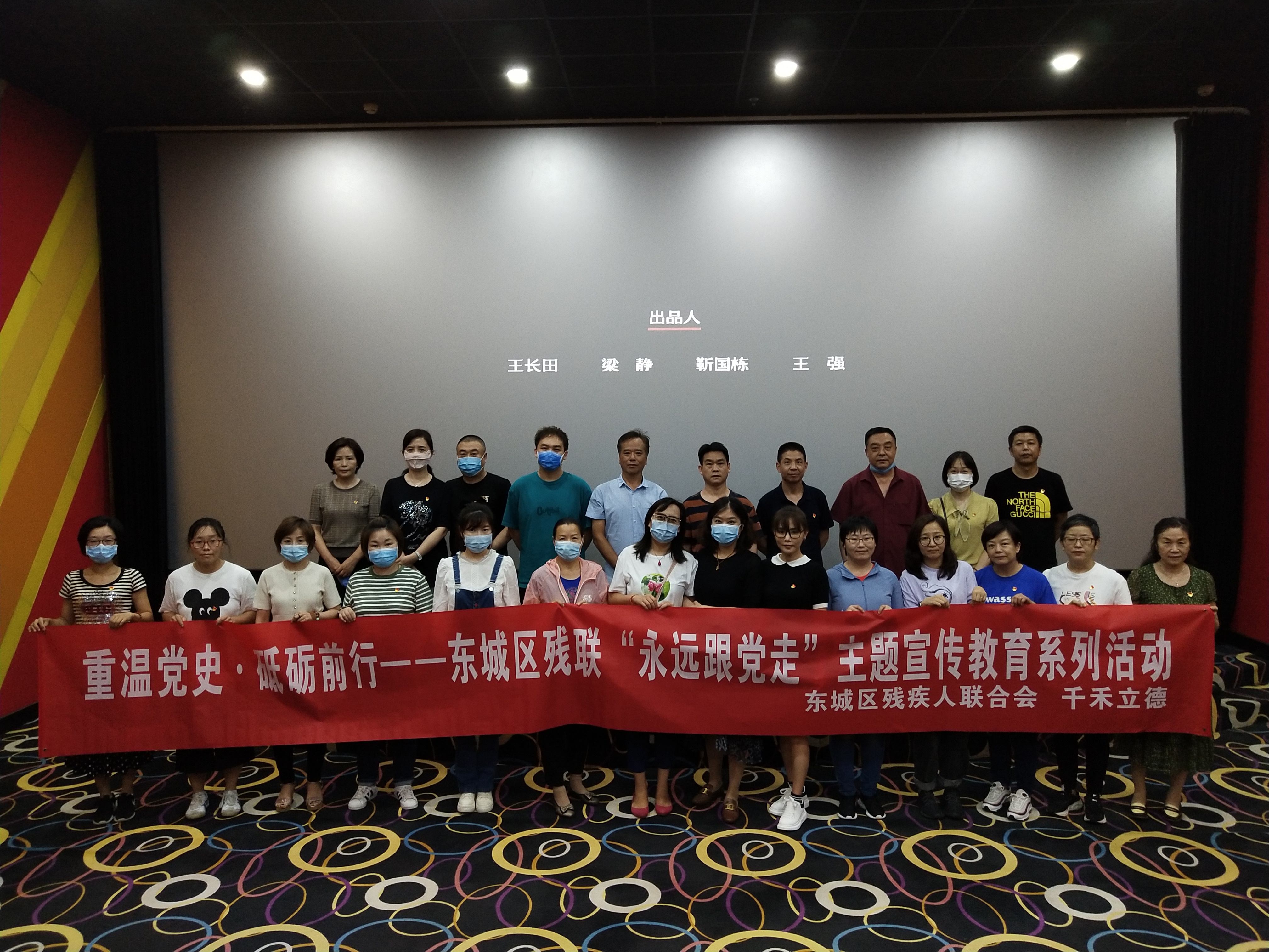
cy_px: 476
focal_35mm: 30
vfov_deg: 46.8
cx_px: 634
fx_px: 1100
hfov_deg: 60.0
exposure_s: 1/33.3
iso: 408
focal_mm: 3.95
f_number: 1.8
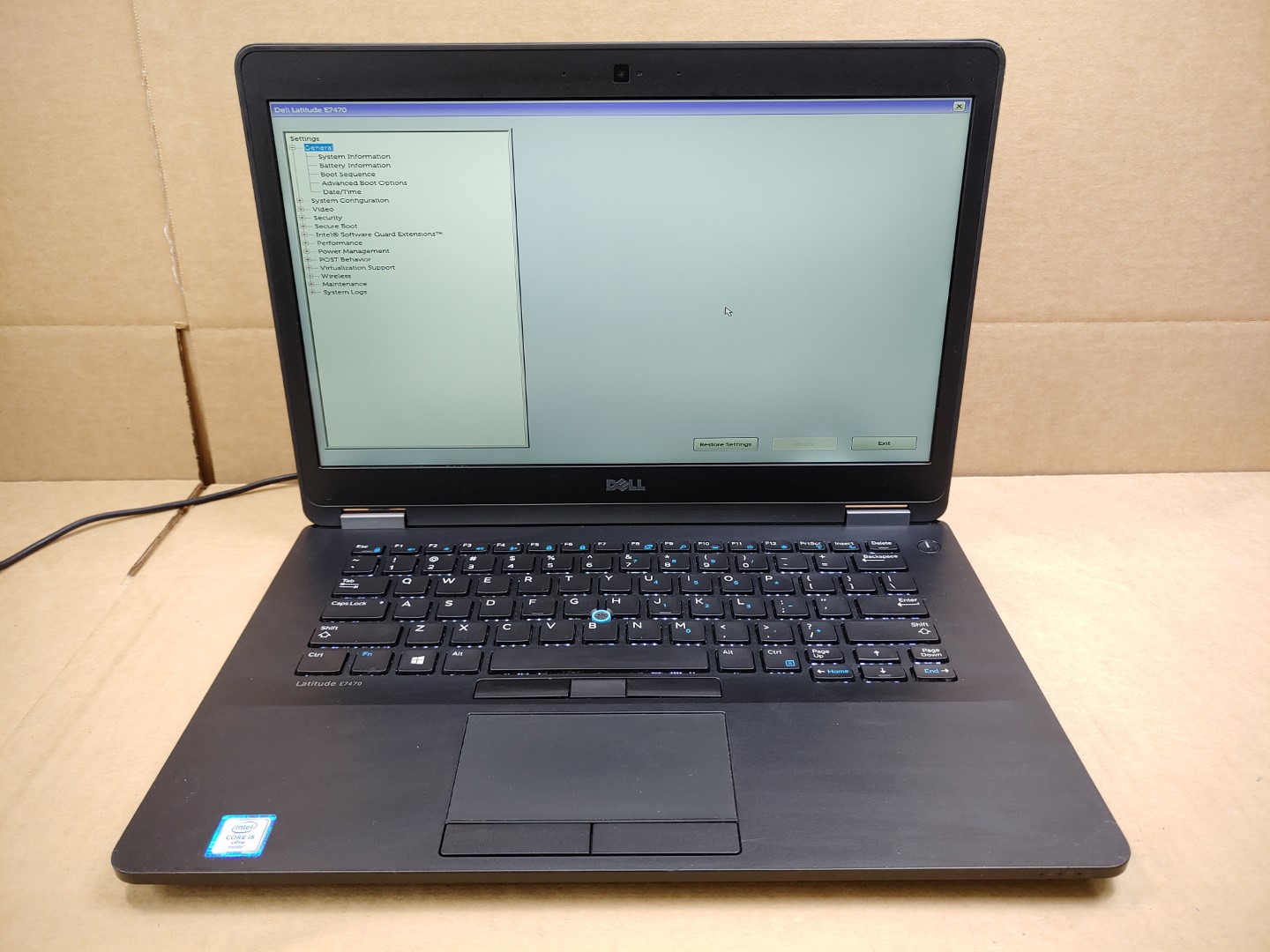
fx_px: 954
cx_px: 635
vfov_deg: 53.1
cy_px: 476
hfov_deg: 67.3
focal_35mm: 26
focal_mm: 4.36
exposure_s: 1/60
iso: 50
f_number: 1.8
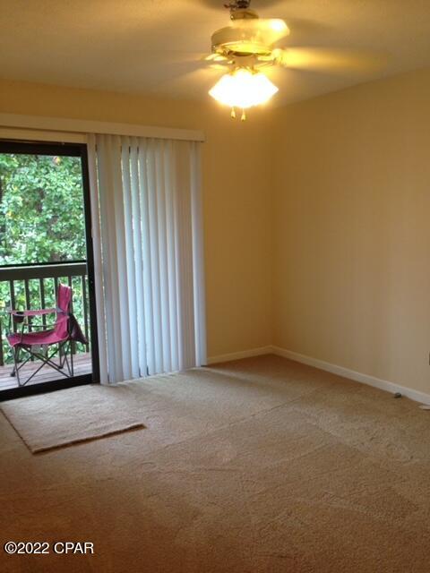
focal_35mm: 33
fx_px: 547
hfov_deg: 42.9
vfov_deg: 55.4
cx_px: 215
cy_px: 286
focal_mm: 4.12
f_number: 2.4
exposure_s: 1/20
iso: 100
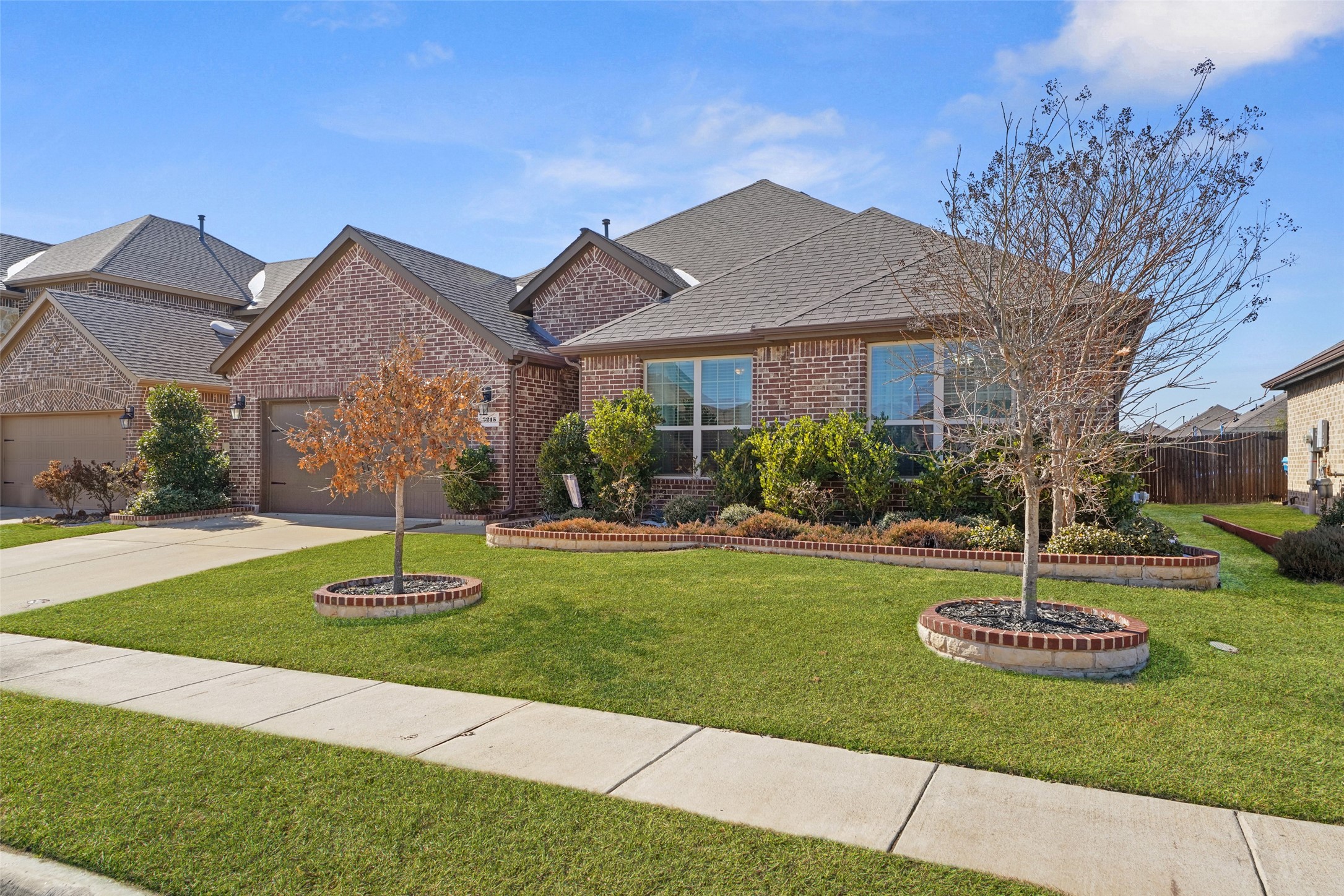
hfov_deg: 73.7
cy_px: 448
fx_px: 896
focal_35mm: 24
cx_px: 672
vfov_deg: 53.1
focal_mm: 24
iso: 640
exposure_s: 1/160
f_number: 9
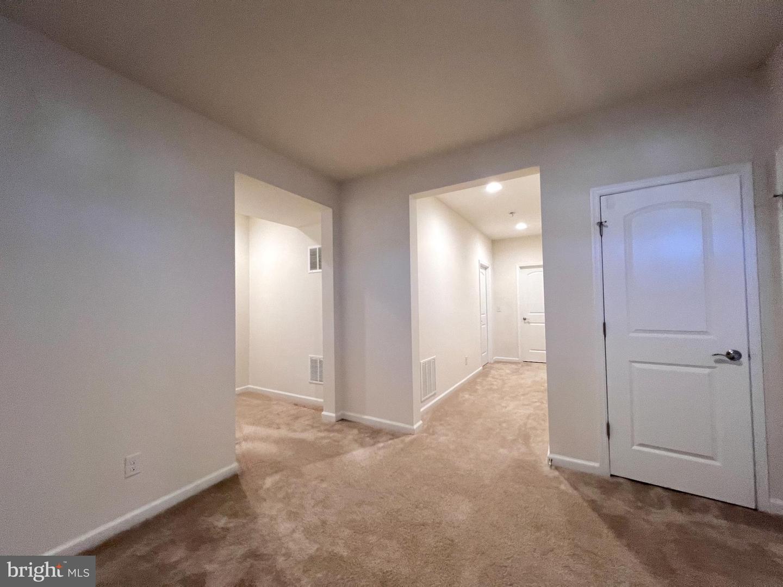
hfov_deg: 106.2
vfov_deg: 89.9
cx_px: 392
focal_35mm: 13
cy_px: 294
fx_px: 294
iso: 200
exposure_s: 1/60
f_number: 1.8
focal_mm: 1.57
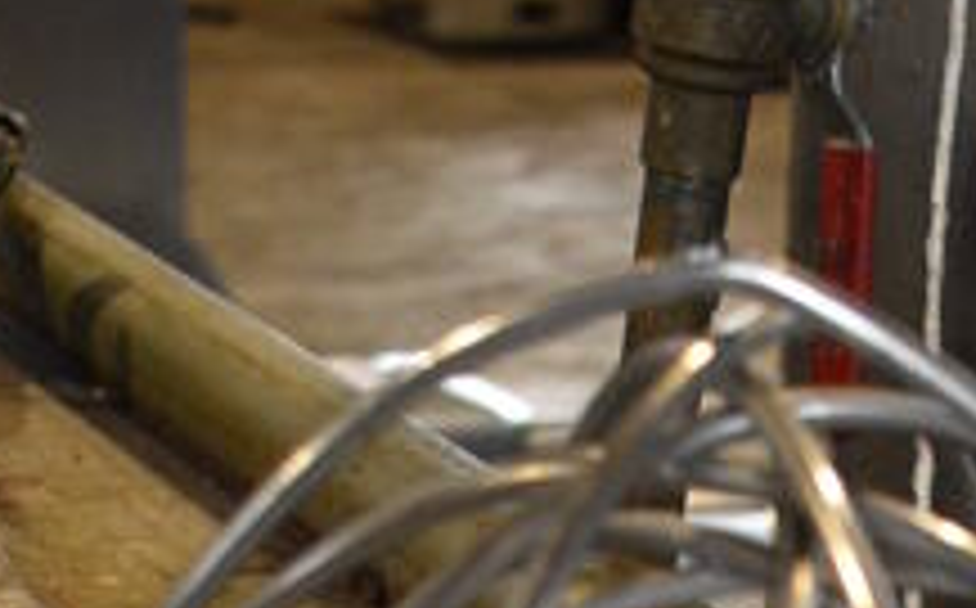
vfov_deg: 9.8
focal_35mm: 116
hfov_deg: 17.8
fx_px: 3082
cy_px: 1502
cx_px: 805
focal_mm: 18
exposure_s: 1/125
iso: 800
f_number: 3.5
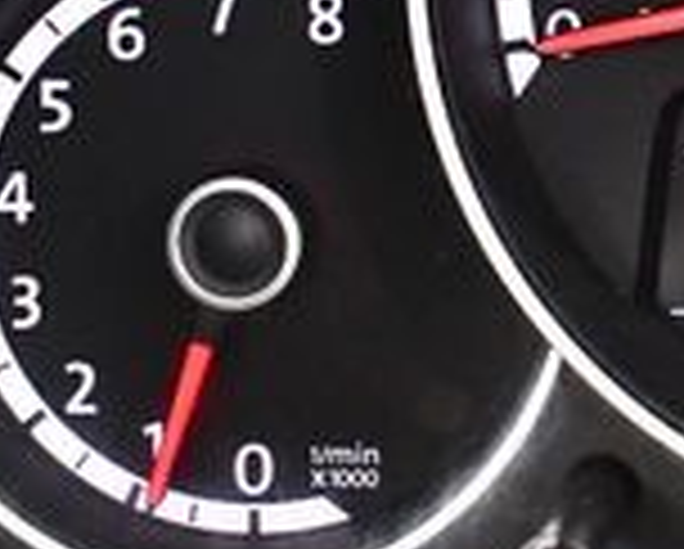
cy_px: 65
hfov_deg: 11.7
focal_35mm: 158
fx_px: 3203
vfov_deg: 9.8
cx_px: 994
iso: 3200
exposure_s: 1/80
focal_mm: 20
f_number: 3.5
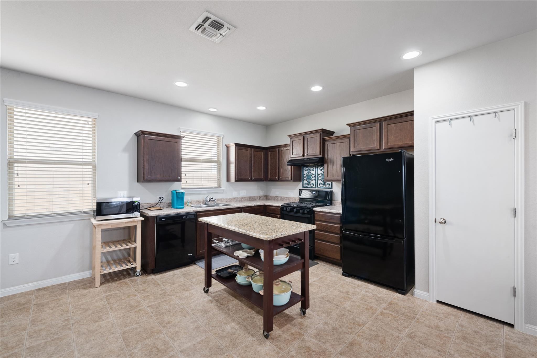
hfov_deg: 96.7
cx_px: 268
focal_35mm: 16
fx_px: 239
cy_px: 179
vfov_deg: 73.8
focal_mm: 16
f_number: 8
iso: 400
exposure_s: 1/2
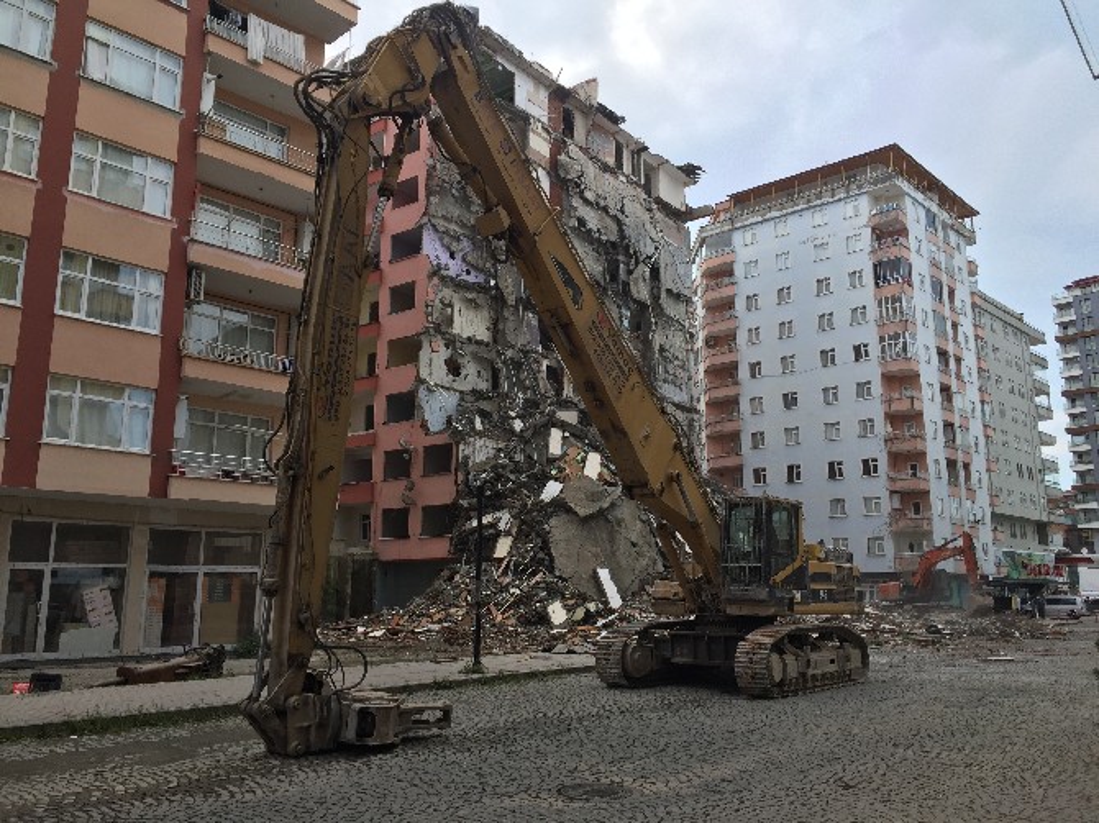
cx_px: 550
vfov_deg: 48.2
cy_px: 412
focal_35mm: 29
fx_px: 920
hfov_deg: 61.7
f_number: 2.2
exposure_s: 1/1130
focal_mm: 4.15
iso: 32
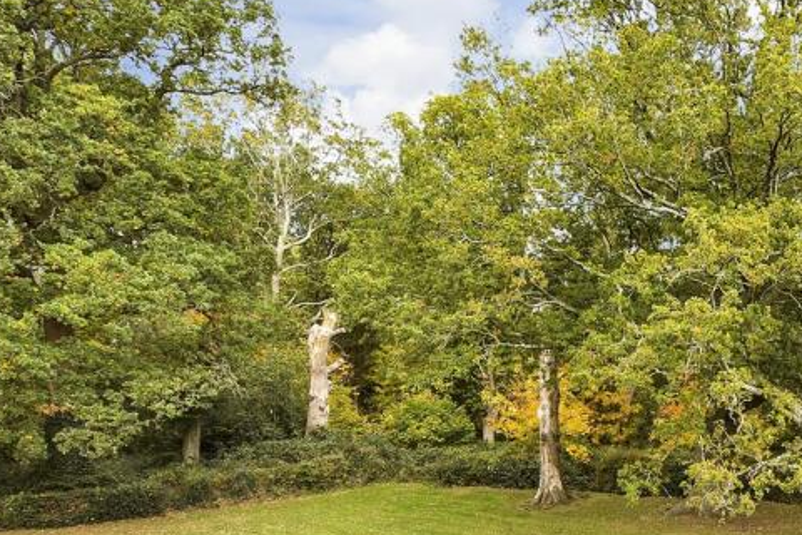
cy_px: 442
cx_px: 755
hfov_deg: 50.4
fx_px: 713
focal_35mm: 32
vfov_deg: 39.2
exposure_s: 1/25
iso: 160
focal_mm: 10
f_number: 10
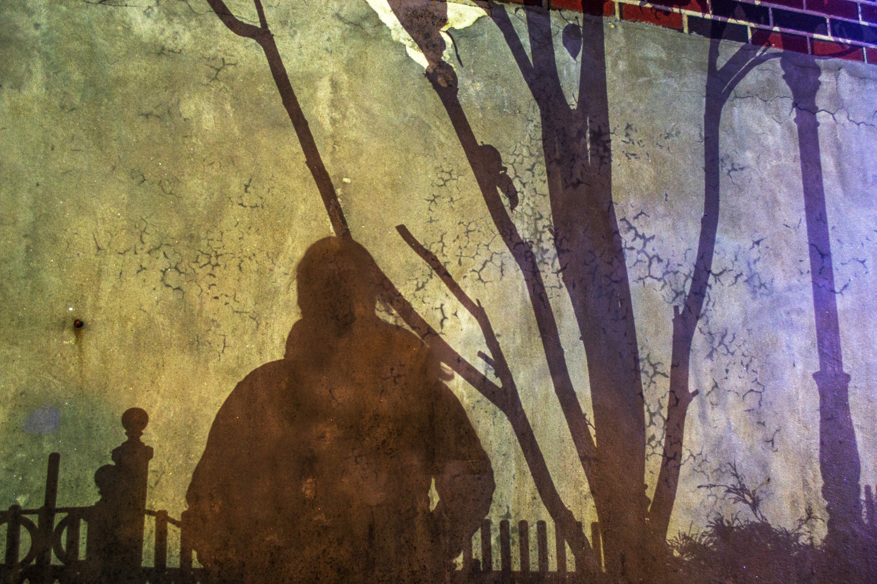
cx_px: 438
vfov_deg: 34.2
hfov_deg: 49.6
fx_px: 950
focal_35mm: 39
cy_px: 292
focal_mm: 26
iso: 400
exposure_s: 2.5
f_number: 6.3
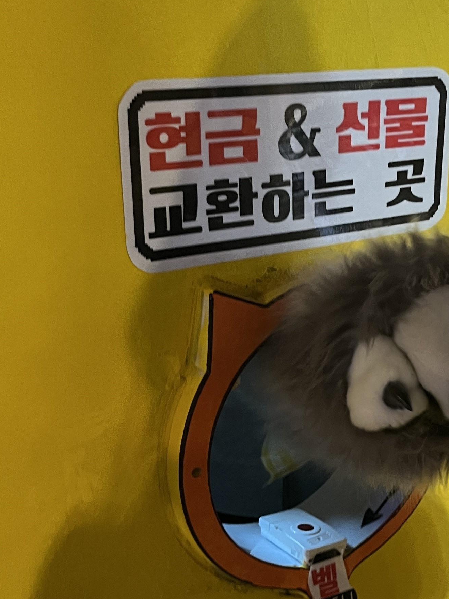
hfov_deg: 40.6
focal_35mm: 35
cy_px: 366
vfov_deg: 52.2
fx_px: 605
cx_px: 250
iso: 250
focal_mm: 5.1
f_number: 1.6
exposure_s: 1/60
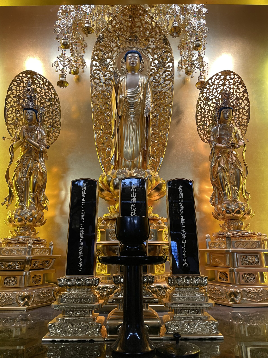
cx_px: 134
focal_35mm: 26
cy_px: 179
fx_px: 268
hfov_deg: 53.1
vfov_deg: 67.3
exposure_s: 1/60
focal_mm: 4.2
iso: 80
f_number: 1.6
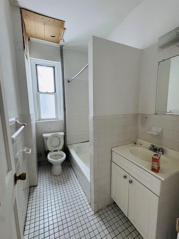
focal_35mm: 15
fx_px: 103
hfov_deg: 81.7
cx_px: 89
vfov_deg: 98.2
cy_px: 120
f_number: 2.2
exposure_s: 1/60
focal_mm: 2.22
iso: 800
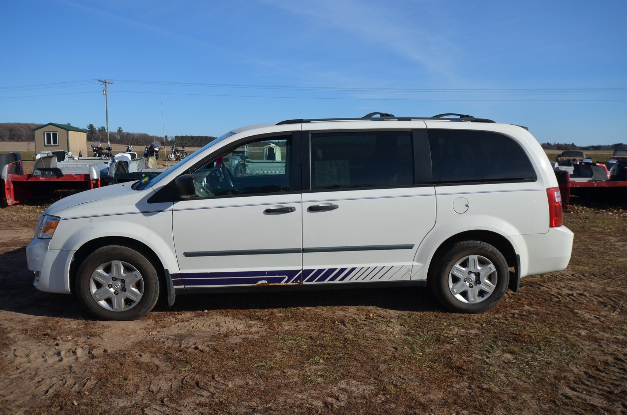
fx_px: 521
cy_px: 208
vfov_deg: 43.4
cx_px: 314
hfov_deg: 62.0
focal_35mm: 30
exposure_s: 1/320
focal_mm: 20
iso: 100
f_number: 9
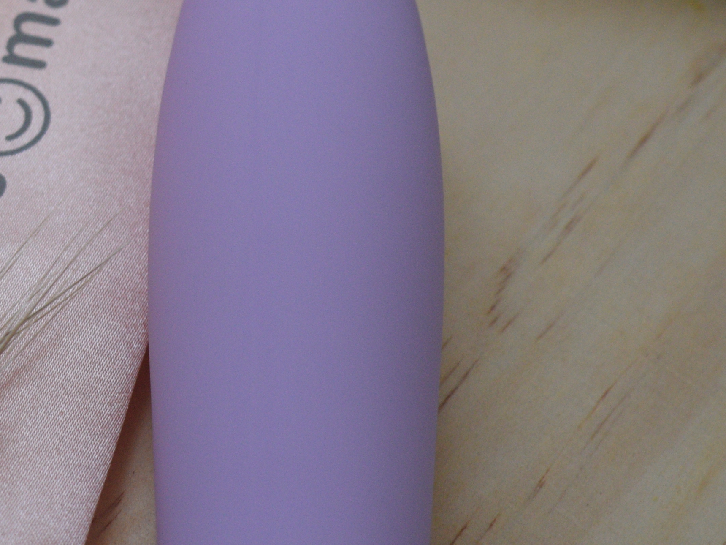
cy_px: -8
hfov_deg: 10.8
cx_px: -65
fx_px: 3796
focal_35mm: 181
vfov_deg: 8.2
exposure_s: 1/20
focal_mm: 48
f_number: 5.3
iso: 800
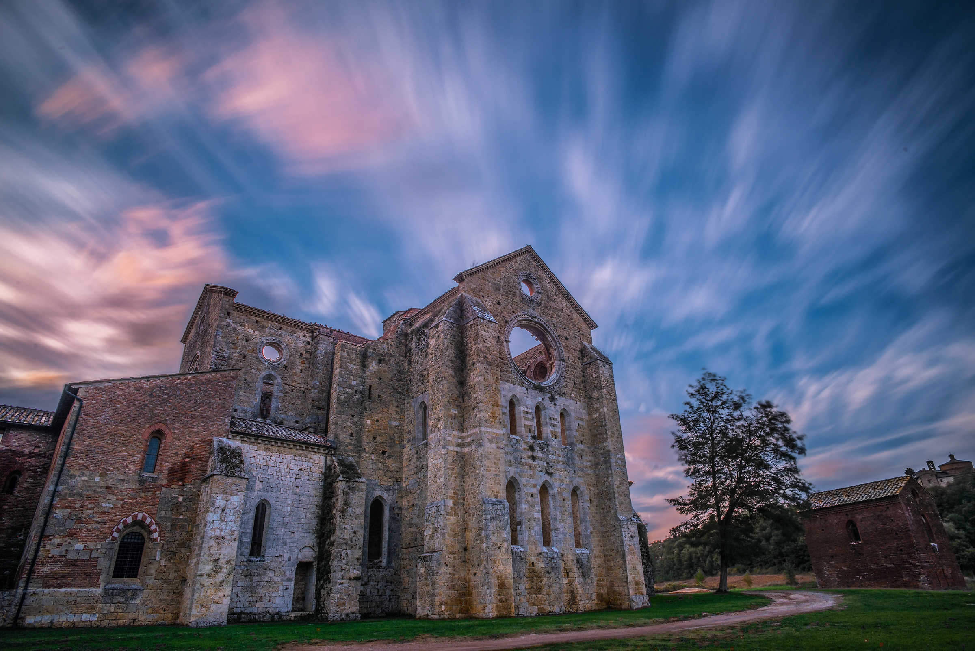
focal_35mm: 20
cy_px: 326
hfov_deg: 84.0
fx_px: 542
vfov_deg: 62.0
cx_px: 488
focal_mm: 20
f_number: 16
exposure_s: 30
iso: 100
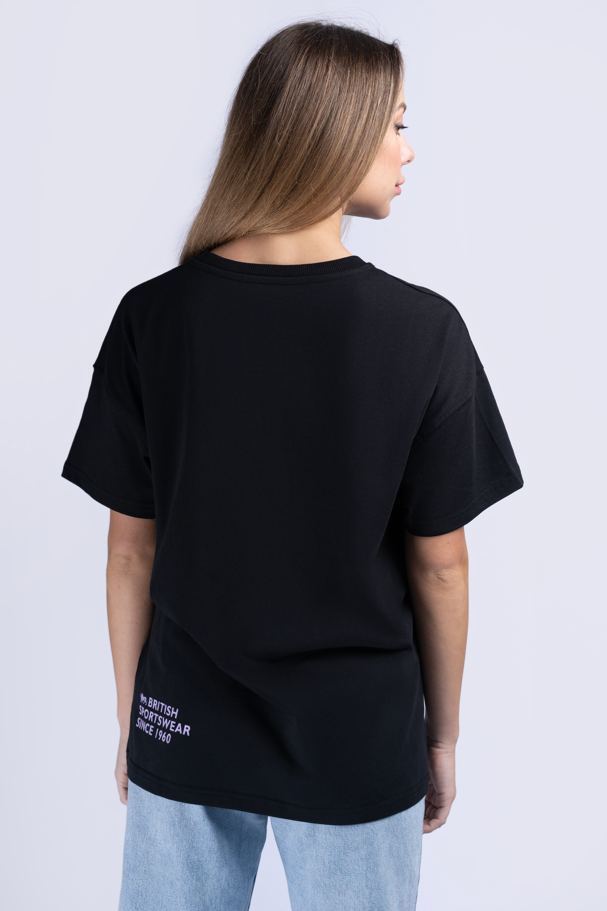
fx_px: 1391
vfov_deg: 36.2
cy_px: 456
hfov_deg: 24.6
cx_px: 304
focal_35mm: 55
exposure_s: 1/160
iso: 100
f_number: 5.6
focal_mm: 55
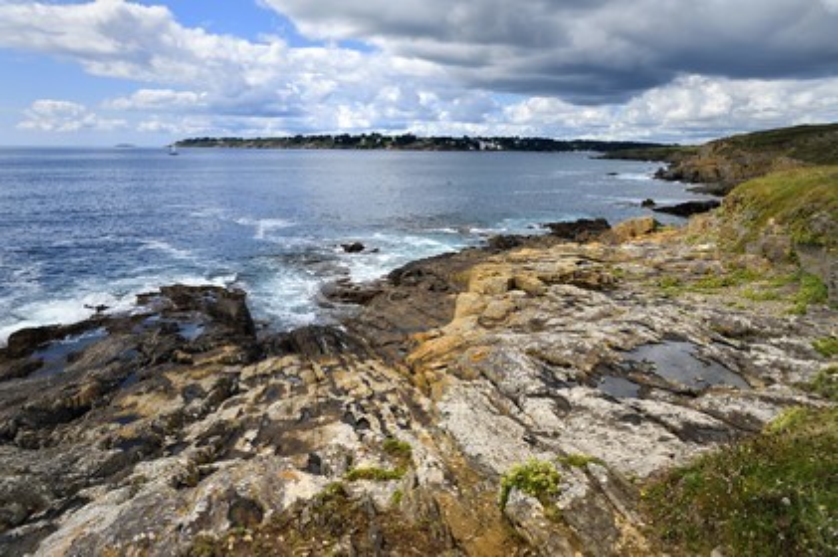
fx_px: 628
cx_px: 419
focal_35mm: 27
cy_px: 278
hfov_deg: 67.4
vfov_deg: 47.9
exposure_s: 1/320
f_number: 13
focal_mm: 27
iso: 200
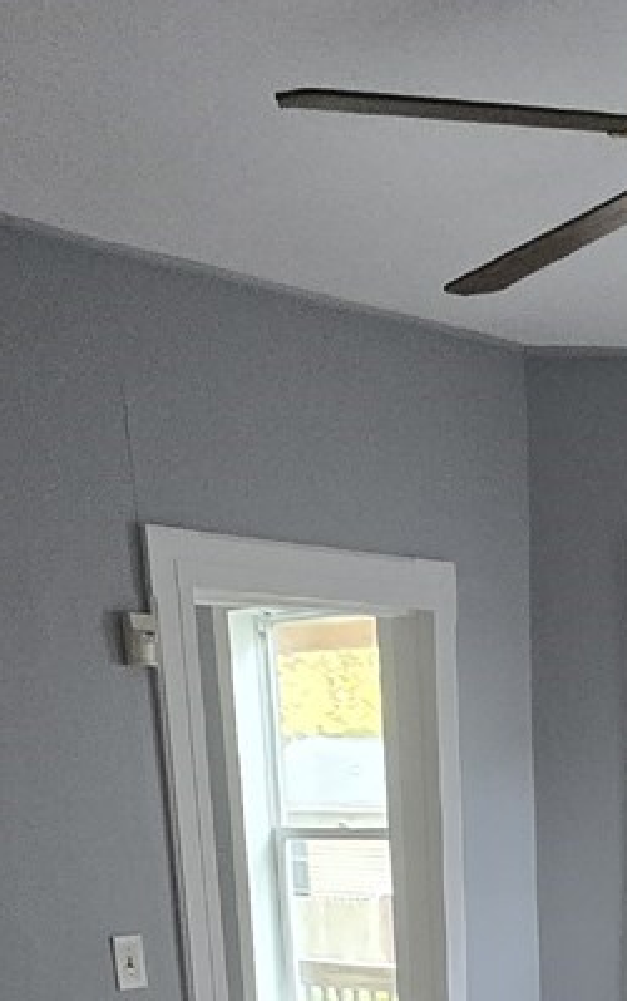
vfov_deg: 29.9
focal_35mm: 53
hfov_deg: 23.5
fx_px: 1446
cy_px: 1322
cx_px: 619
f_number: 2.2
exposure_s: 1/60
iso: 400
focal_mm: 1.7
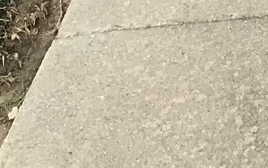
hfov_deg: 9.1
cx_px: 695
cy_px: -496
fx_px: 1475
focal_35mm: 202
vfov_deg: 5.6
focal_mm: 3.99
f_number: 1.8
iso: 20
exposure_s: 1/987
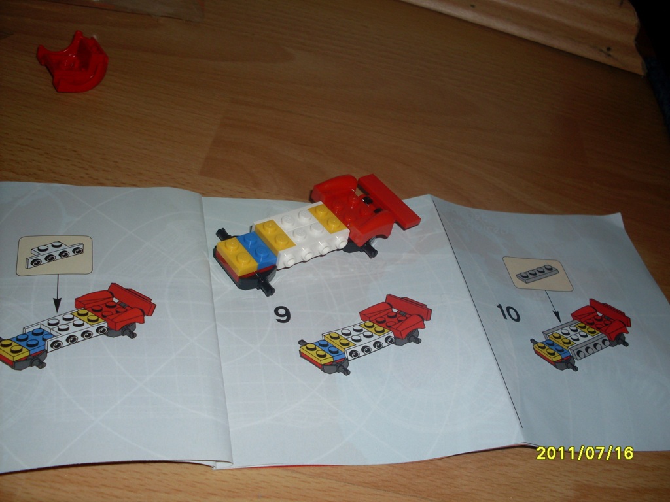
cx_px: 335
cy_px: 251
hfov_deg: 49.0
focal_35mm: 38
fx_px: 735
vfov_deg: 37.7
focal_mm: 6.3
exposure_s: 1/45
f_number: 2.8
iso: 100
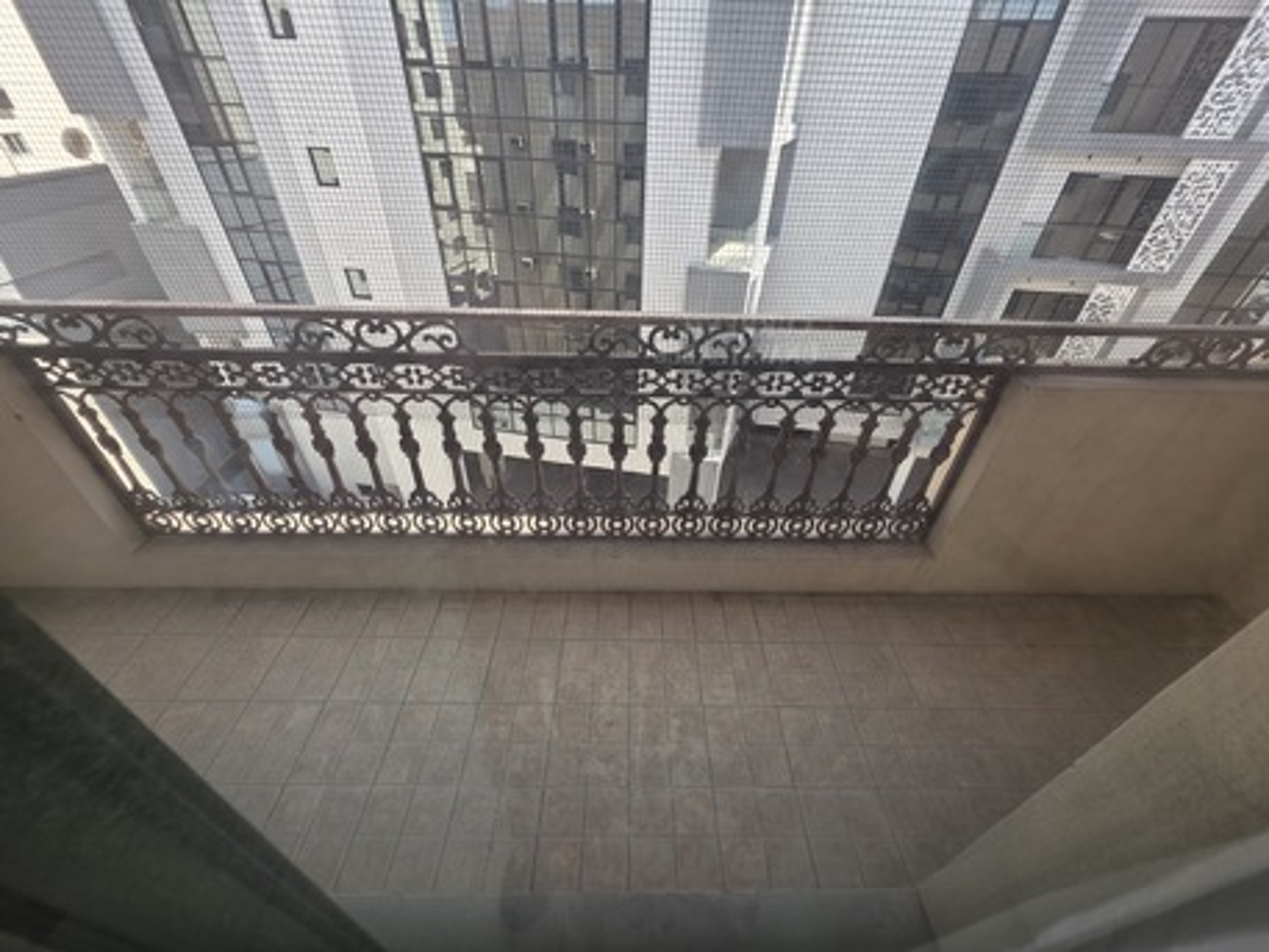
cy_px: 476
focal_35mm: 13
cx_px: 634
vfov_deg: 89.9
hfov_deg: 106.2
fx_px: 477
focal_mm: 2.2
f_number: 1.9
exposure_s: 1/100
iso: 40
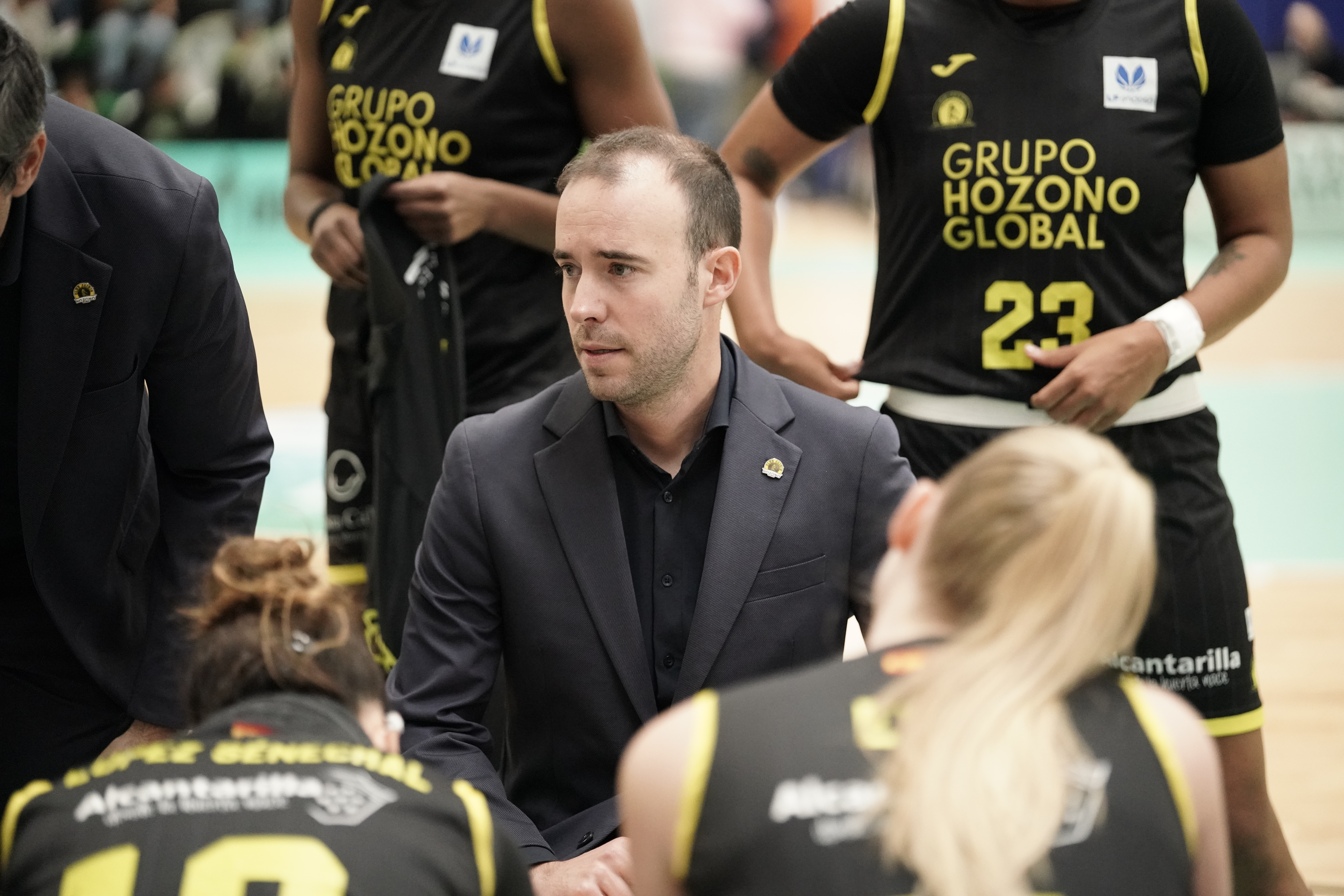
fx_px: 3734
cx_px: 672
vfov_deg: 13.7
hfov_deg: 20.4
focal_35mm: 100
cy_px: 448
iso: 8000
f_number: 2
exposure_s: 1/2500
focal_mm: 100
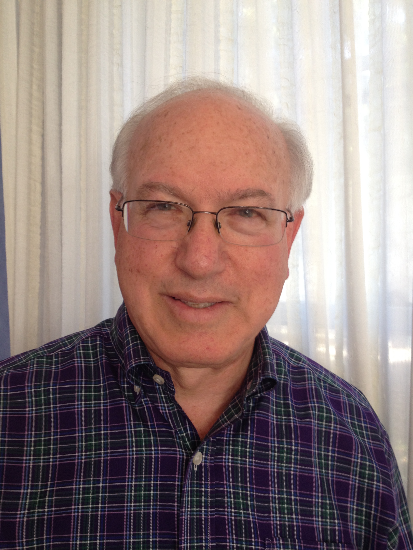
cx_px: 206
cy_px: 275
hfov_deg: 40.7
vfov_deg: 52.6
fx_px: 557
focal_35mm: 35
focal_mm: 4.28
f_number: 2.4
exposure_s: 1/20
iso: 64
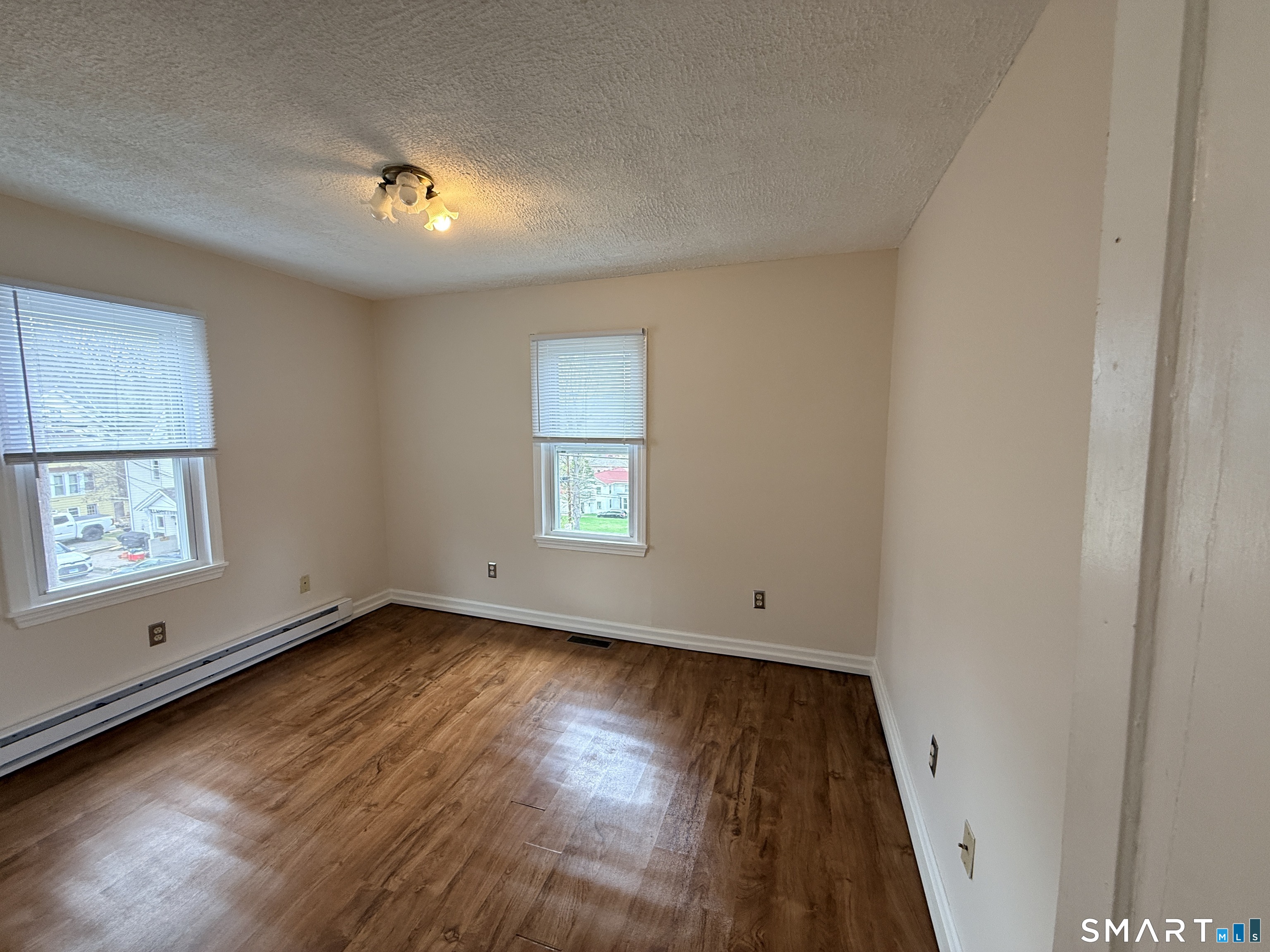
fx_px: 514
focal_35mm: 14
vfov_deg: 85.7
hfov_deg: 102.1
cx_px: 635
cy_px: 476
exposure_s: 1/120
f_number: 2.2
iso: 160
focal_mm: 2.22
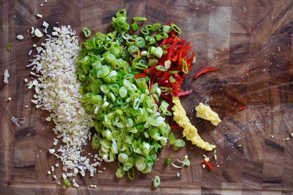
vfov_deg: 30.9
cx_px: 146
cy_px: 98
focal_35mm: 44
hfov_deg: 45.0
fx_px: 354
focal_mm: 29
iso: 2500
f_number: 5.6
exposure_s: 1/500
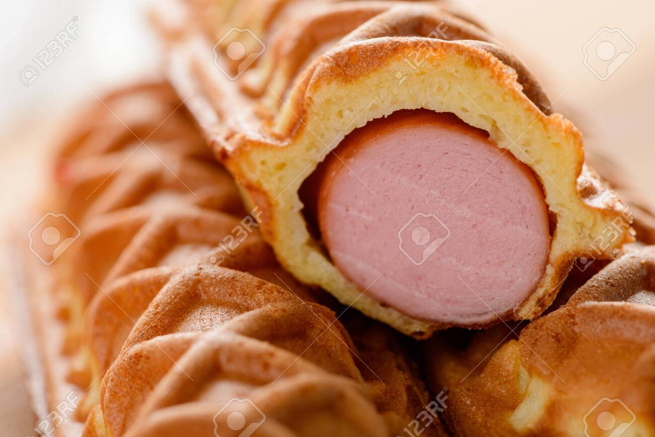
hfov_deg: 19.5
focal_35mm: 105
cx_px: 328
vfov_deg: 13.0
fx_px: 1910
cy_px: 218
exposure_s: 1/160
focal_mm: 105
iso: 320
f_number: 11
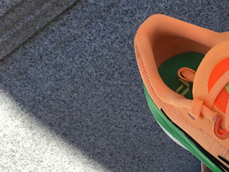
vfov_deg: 18.6
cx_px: 282
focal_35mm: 79
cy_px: 126
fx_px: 523
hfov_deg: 22.5
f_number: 2.4
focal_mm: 3.3
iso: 25
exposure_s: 1/1072
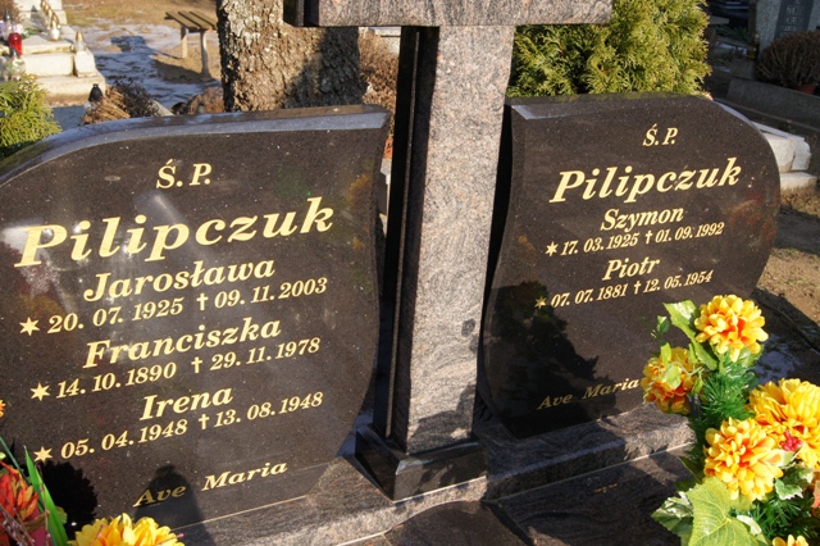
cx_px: 410
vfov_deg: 31.9
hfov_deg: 46.4
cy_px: 273
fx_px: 956
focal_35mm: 42
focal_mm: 28
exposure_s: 1/160
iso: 200
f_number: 9
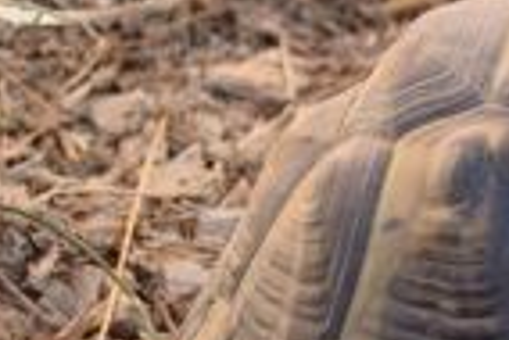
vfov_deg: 4.9
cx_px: 828
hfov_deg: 7.2
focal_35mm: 279
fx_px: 3944
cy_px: 333
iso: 400
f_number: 6.3
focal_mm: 55
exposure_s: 1/160
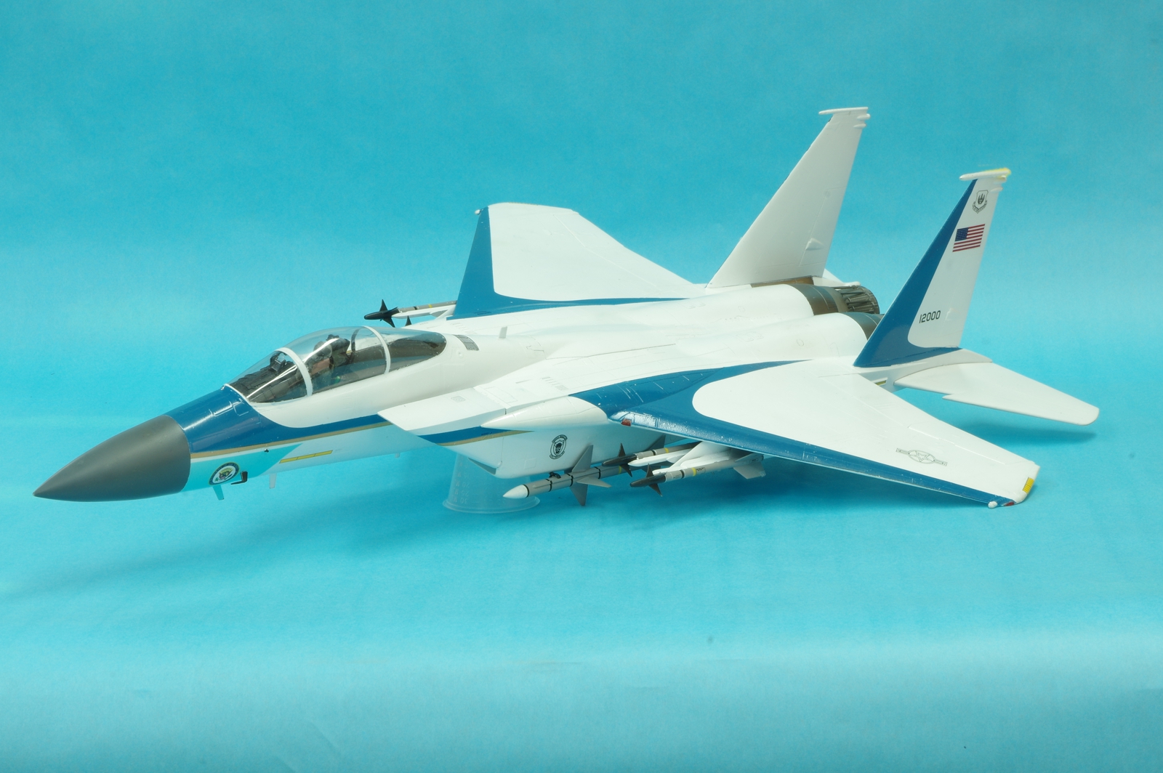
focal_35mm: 102
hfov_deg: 20.0
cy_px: 386
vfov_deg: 13.4
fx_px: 3292
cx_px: 582
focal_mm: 68
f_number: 25
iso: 100
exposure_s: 3
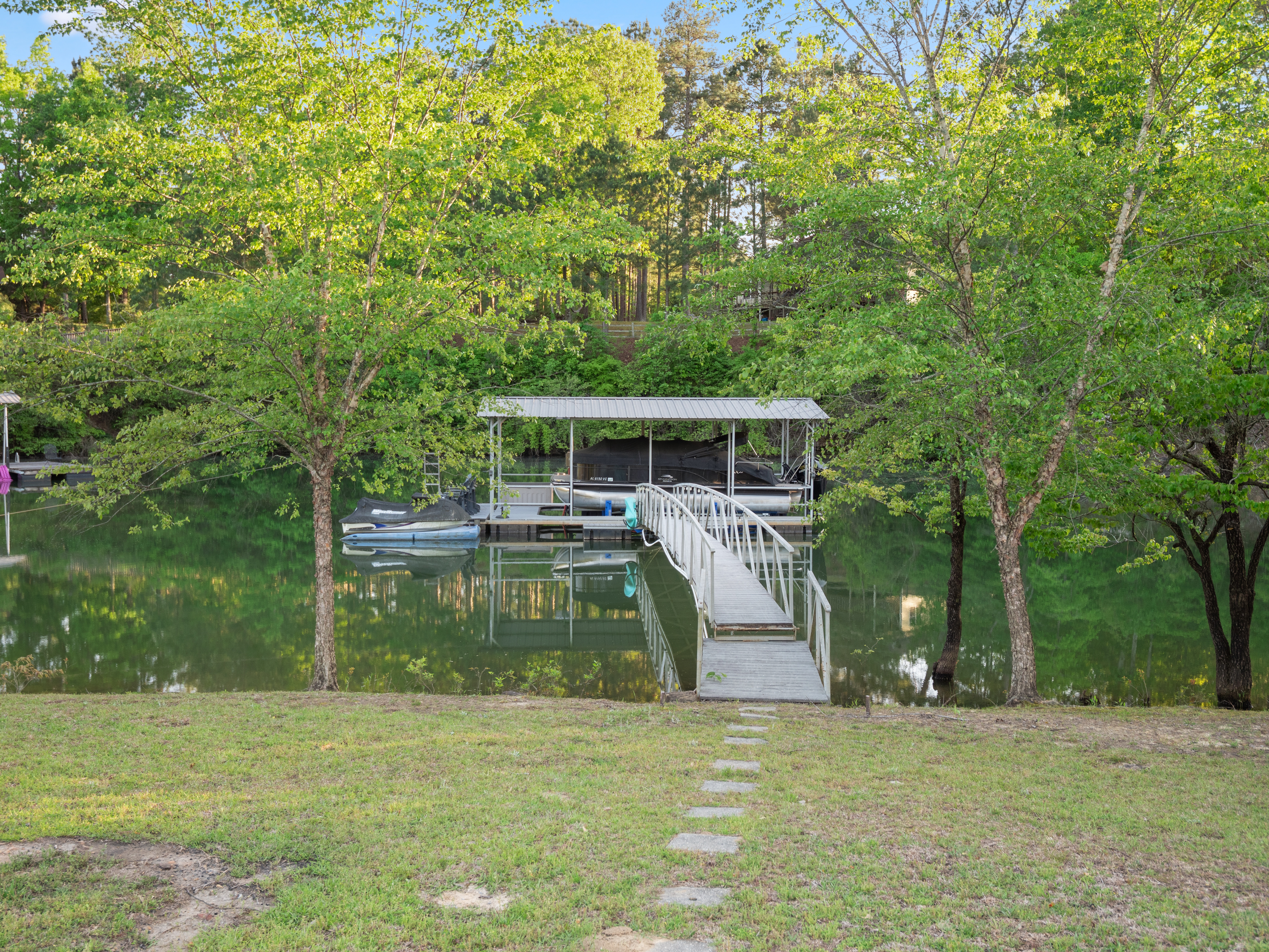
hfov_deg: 51.4
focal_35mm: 36
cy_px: 476
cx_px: 634
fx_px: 1320
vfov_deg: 39.7
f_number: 4
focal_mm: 18
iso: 200
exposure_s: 1/100
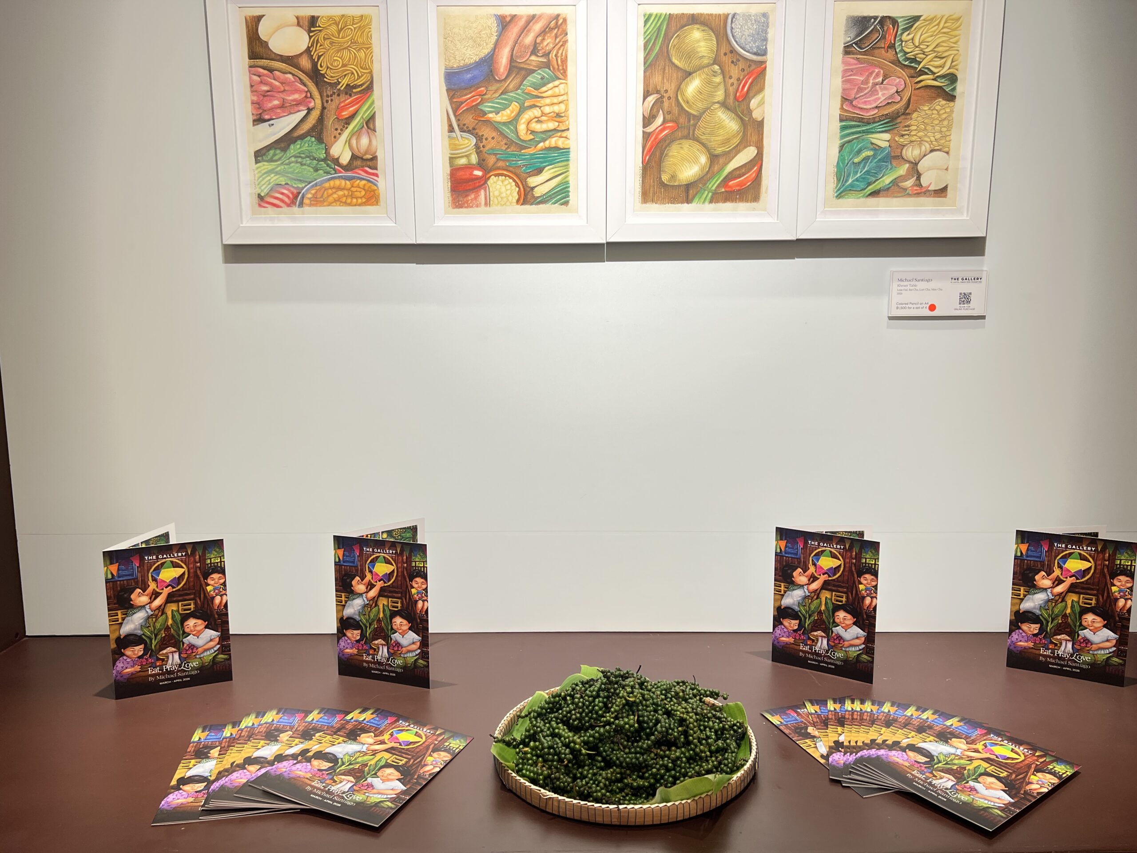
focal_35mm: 26
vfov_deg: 53.1
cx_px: 568
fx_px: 854
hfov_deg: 67.3
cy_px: 426
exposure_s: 1/100
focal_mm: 5.7
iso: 125
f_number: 1.5
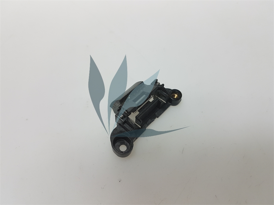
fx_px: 206
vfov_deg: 53.1
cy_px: 102
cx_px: 137
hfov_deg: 67.3
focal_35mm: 26
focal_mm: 4.2
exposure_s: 1/100
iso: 40
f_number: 1.7
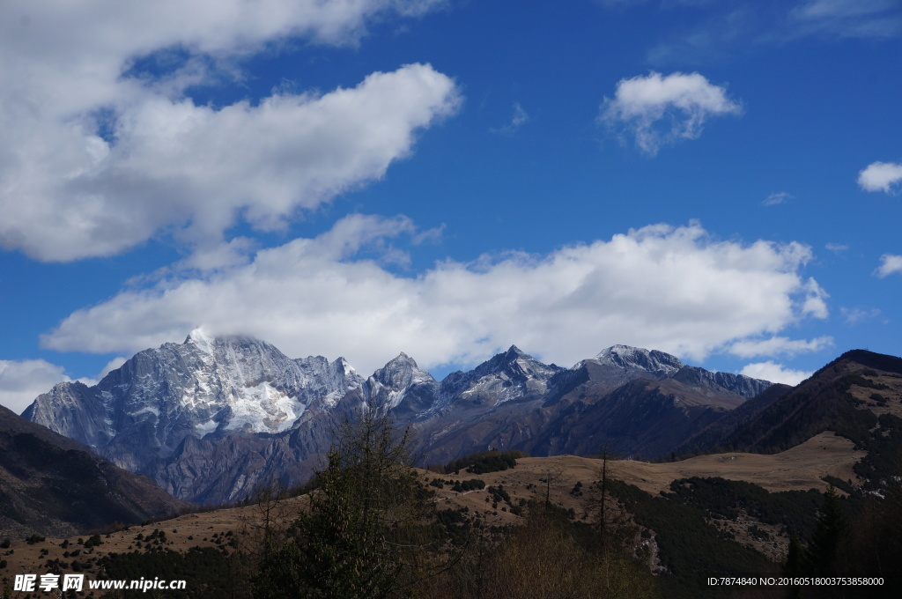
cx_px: 451
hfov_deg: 34.2
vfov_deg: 23.1
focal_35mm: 58
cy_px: 300
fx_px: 1464
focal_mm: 39
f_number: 13
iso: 100
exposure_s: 1/250
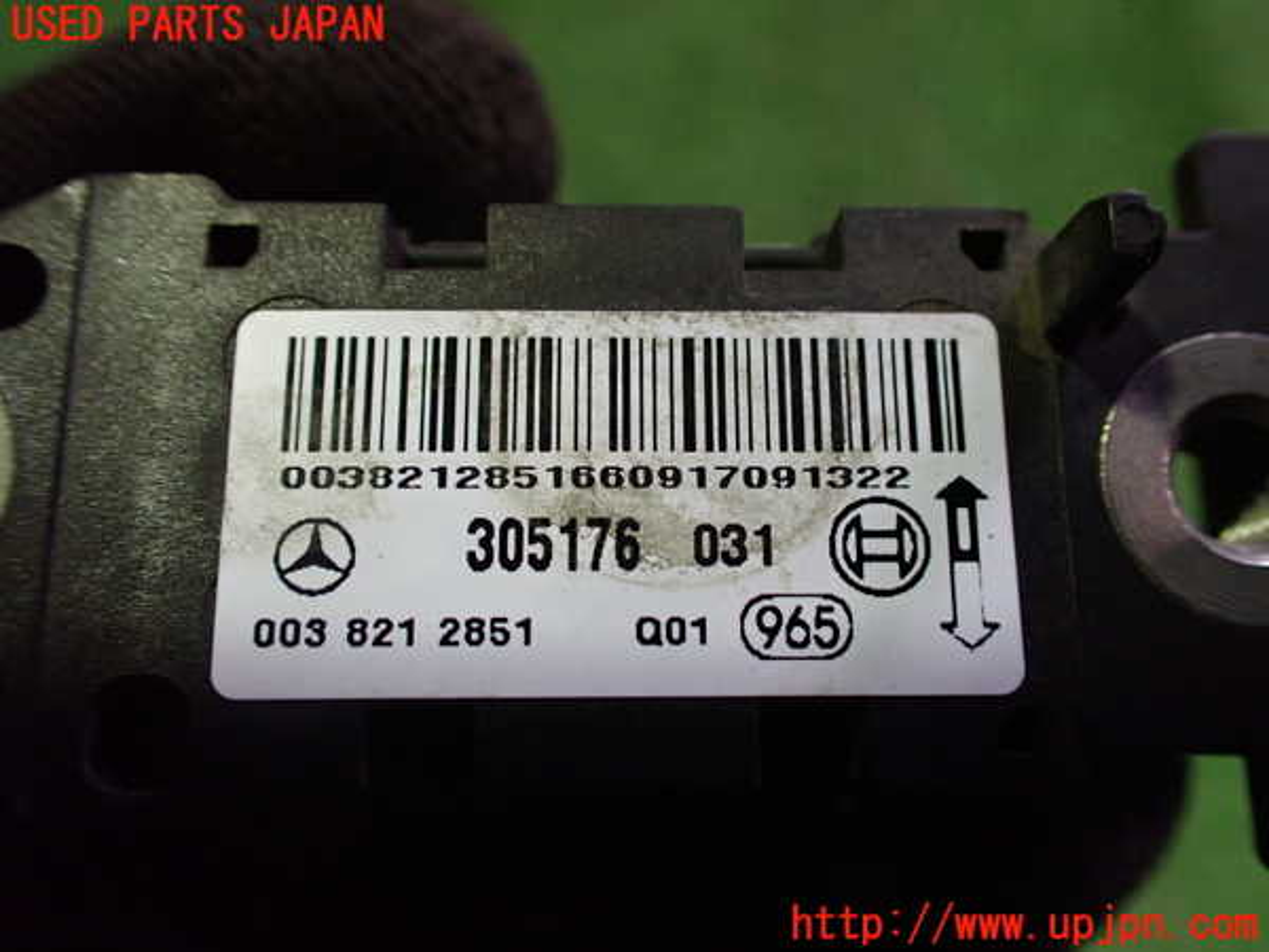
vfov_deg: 46.8
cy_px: 476
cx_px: 634
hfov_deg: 60.0
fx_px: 1100
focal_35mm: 30
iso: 800
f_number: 2.3
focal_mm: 5.4
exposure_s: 1/100
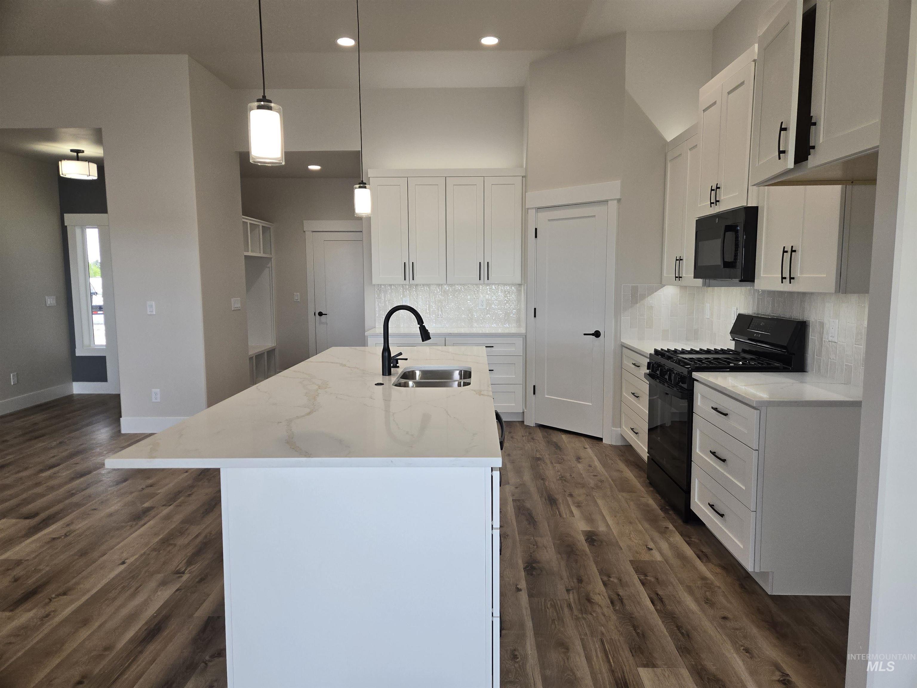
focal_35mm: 23
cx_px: 458
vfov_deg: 58.9
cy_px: 344
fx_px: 609
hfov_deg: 73.9
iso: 50
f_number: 1.8
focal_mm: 5.4
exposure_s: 1/120
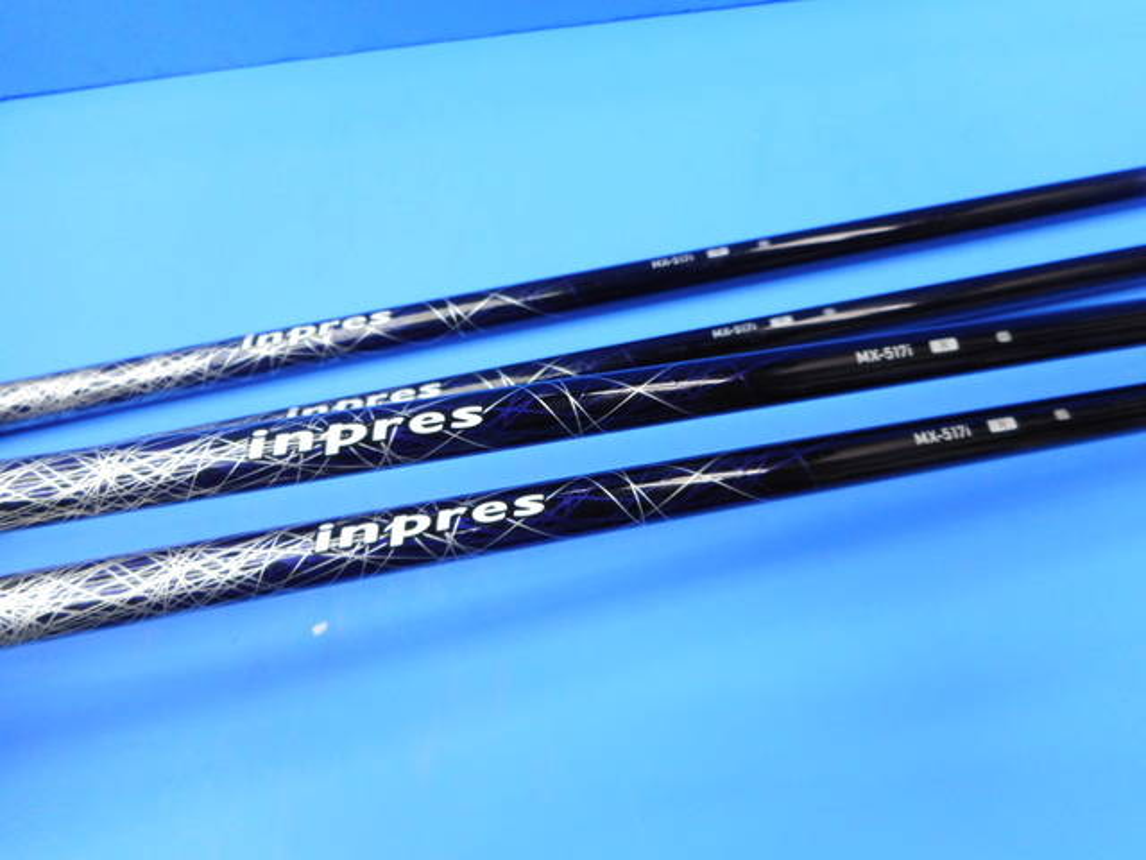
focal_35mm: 25
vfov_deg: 54.9
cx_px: 573
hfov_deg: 69.4
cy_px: 430
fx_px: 828
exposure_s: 1/30
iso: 180
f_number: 3.7
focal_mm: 4.5
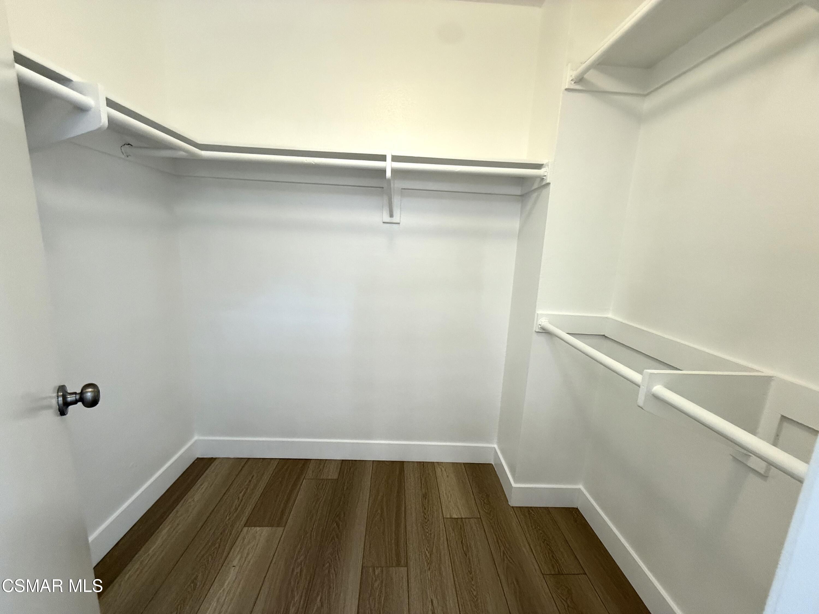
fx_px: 331
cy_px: 307
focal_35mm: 14
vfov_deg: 85.7
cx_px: 410
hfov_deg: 102.1
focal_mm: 2.22
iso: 160
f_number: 2.2
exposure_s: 1/120
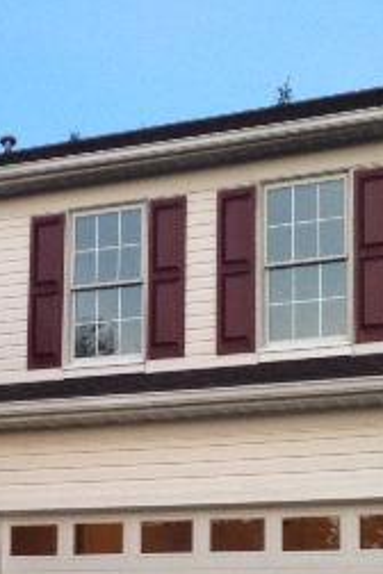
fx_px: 1388
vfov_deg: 23.0
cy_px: 472
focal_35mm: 87
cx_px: 27
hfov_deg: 15.5
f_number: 2.4
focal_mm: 4.12
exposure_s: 1/20
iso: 80
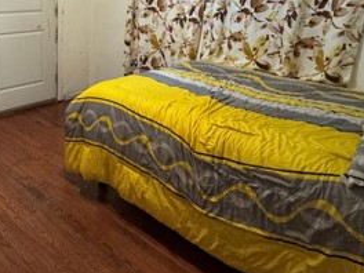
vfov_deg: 39.2
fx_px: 358
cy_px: 33
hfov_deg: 51.1
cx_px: 80
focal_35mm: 34
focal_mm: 2.22
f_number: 2.2
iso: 640
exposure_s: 1/60
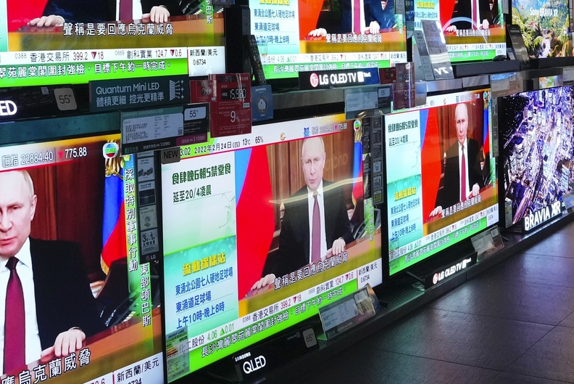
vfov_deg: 25.0
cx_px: 333
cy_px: 61
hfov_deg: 37.4
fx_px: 845
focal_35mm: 53
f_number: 5.6
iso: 4000
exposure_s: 1/125
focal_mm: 20
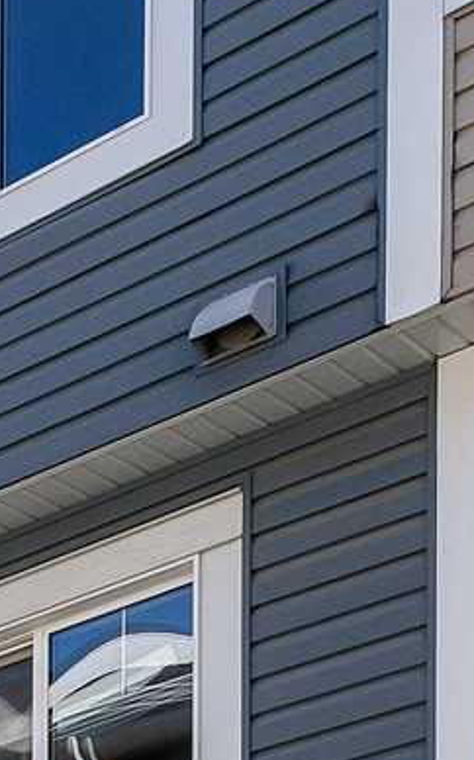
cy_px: 1667
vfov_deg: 14.3
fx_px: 2339
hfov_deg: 9.3
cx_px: -917
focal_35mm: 113
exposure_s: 1/800
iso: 500
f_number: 7.1
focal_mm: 14
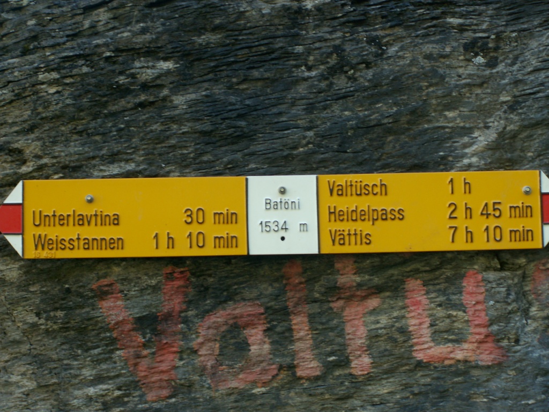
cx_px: 274
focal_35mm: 106
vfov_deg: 14.0
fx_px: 1681
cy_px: 206
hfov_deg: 18.5
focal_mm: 17.36
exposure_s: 1/50
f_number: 3.5
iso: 50
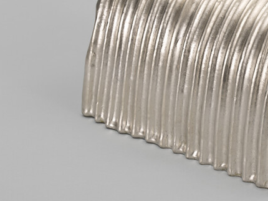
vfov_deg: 9.8
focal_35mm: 151
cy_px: 72
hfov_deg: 13.0
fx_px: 1168
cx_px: 245
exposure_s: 1/125
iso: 64
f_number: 16
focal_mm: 120
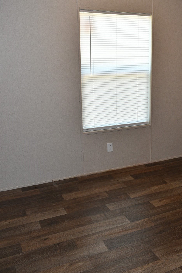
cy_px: 105
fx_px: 296
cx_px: 126
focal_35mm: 39
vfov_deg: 49.2
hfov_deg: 33.8
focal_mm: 18
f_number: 5.6
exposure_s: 1/125
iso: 720
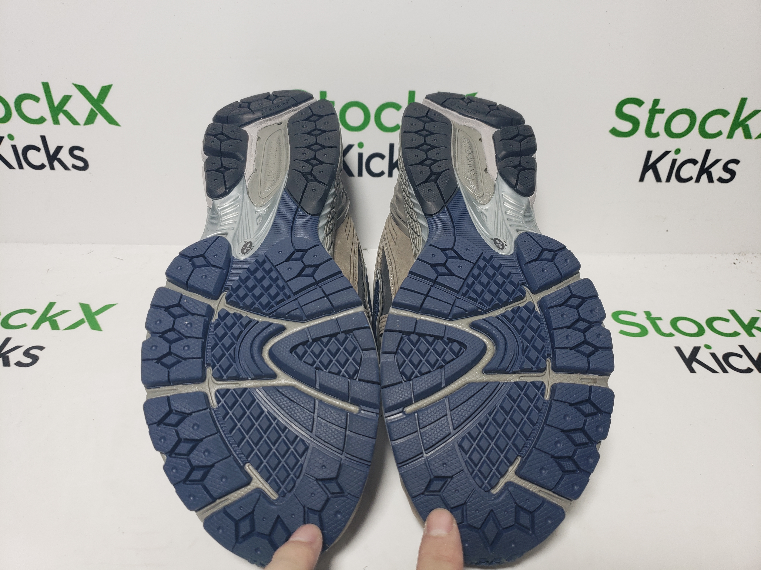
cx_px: 380
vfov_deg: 53.1
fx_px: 572
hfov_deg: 67.3
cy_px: 285
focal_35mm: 26
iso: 50
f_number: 1.5
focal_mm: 4.3
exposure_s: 1/295
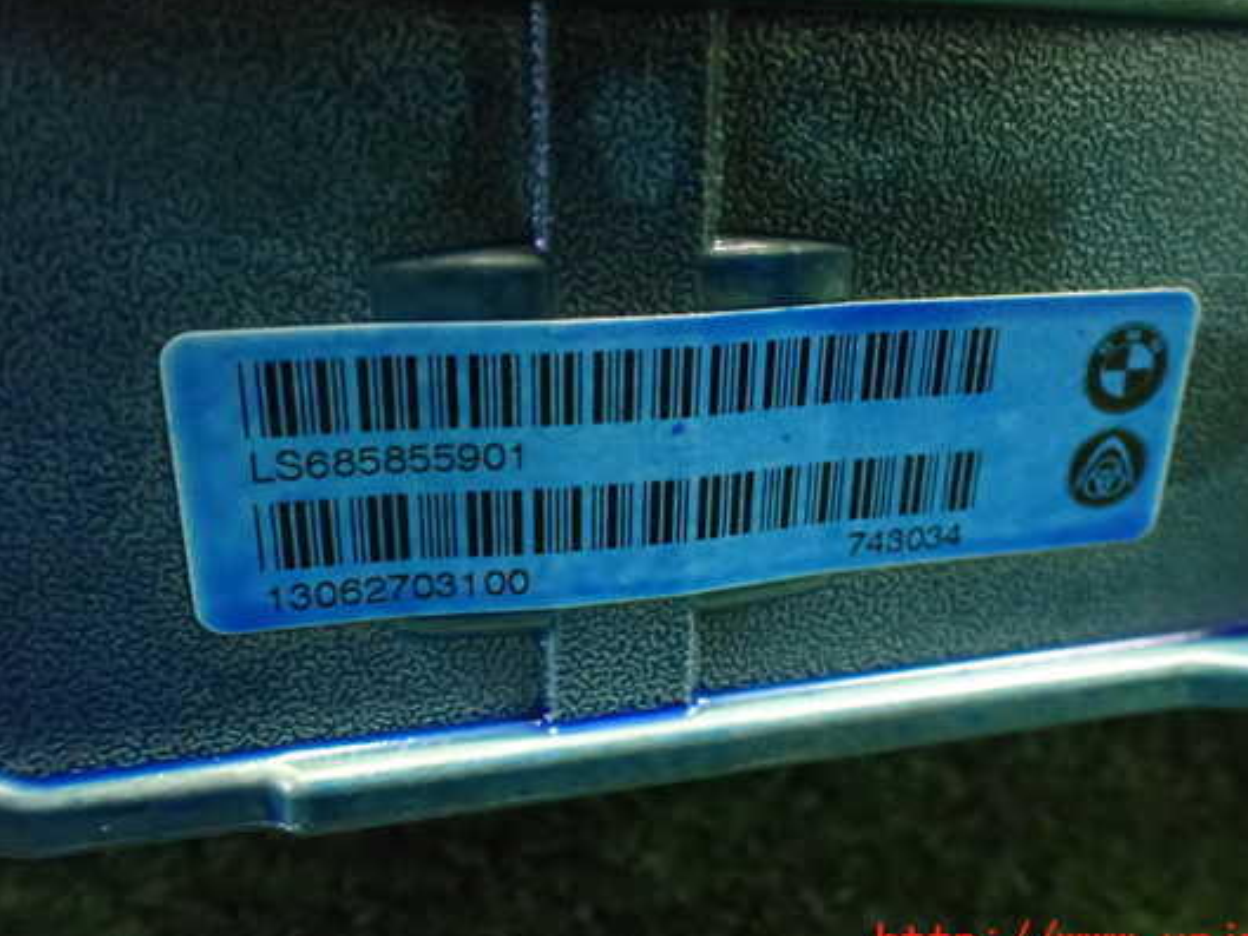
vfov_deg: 41.8
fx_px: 1226
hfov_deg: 53.8
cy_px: 446
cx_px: 701
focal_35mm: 34
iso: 2000
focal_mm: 5.4
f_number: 2.3
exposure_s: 1/30
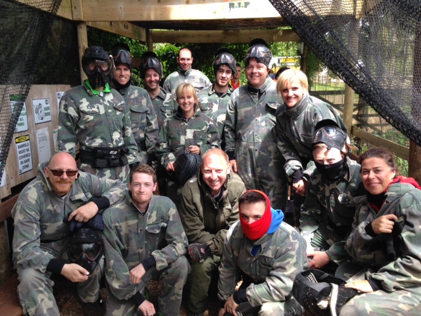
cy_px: 158
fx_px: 401
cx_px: 210
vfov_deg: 42.9
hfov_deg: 55.4
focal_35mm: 33
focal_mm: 4.12
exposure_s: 1/140
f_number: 2.4
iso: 50
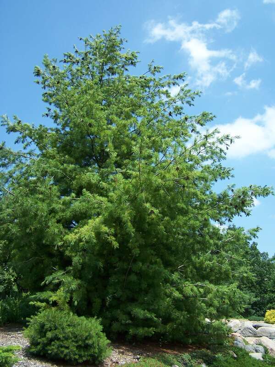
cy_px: 184
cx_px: 138
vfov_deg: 49.0
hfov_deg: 37.7
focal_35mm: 38
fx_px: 403
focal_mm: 6.3
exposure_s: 1/1000
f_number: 2.8
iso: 80
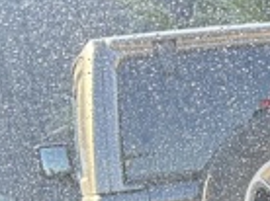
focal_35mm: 151
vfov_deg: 9.2
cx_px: 540
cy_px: 410
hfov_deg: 11.7
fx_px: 1176
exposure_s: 1/54
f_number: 1.6
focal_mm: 5.96
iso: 80
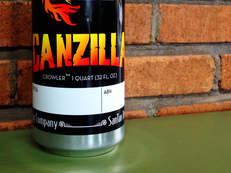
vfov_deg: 26.6
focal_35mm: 54
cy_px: 40
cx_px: 72
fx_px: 360
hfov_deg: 35.1
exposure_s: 1/30
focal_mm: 4.12
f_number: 2.4
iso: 50
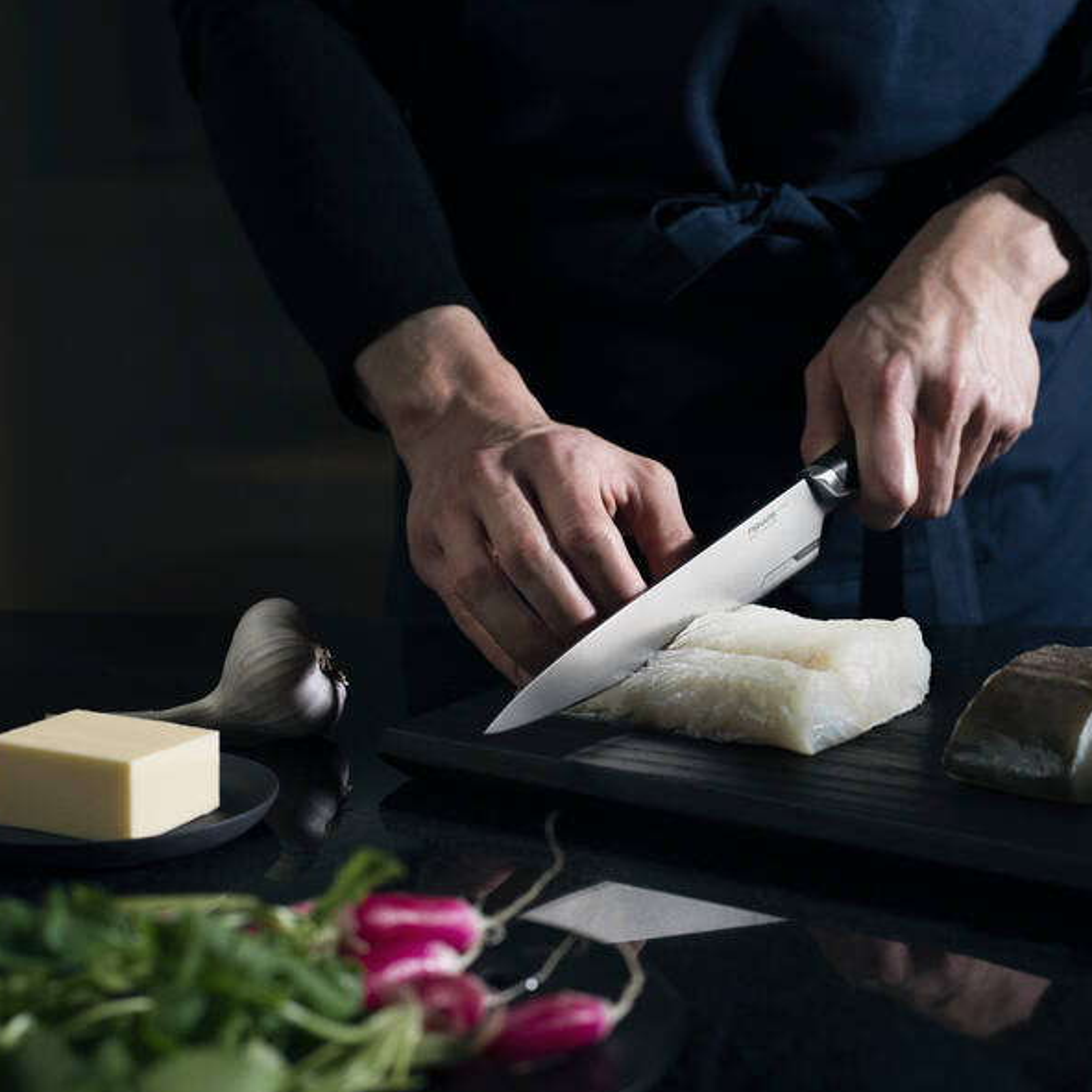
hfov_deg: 28.0
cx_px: 722
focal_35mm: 61
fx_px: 2177
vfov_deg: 28.2
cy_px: 551
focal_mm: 80
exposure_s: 1/500
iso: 100
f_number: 8
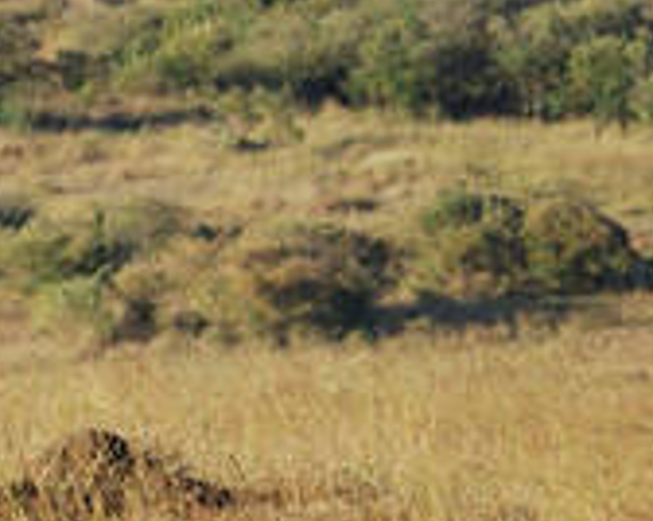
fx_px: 23802
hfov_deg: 1.6
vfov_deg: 1.3
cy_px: 338
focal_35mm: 1233
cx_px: -599
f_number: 5.3
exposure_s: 1/500
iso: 250
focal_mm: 210
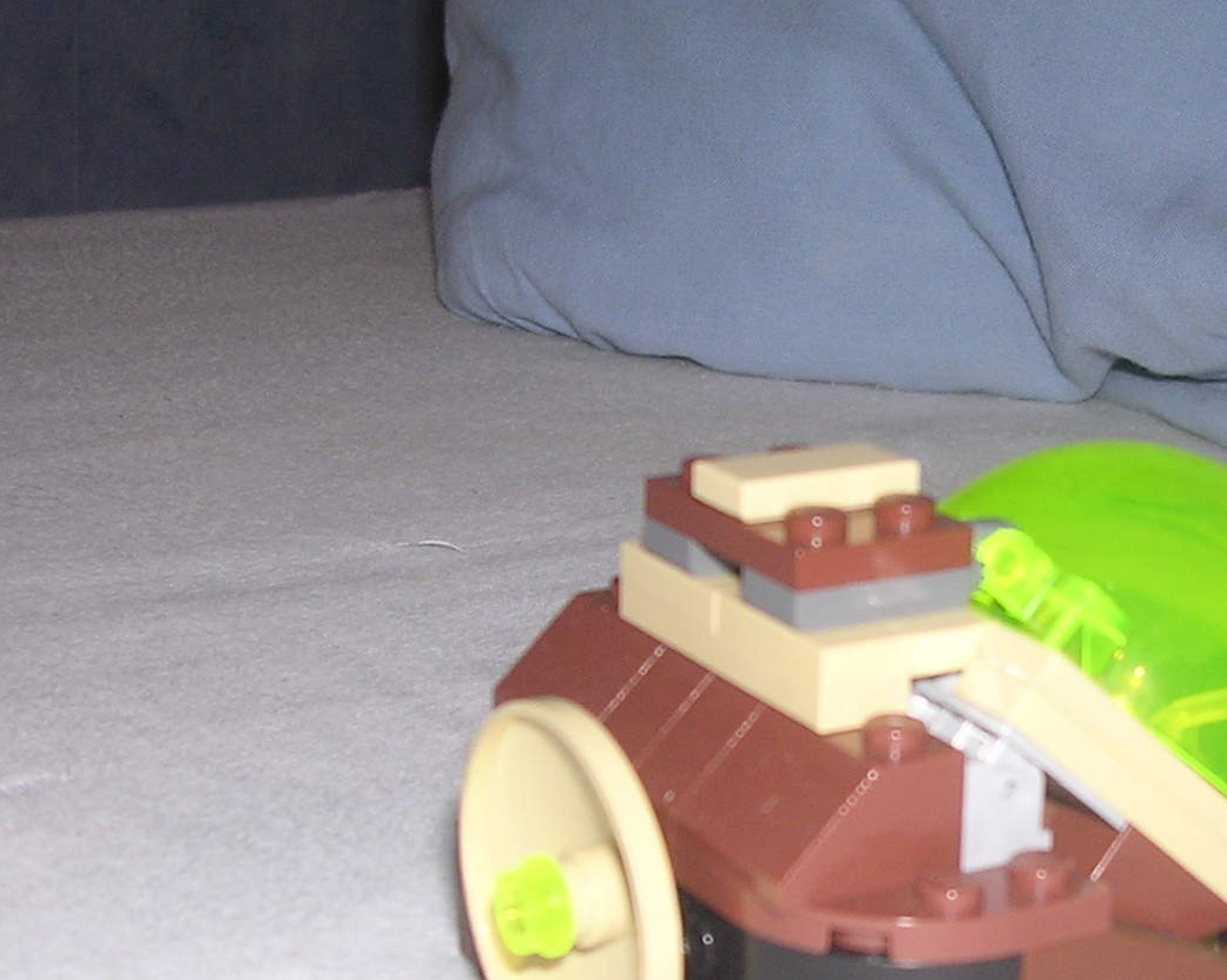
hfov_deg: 25.7
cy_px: 722
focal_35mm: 73
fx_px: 2650
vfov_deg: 20.8
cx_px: 961
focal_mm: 5.8
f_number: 2.8
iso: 100
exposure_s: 1/60.1
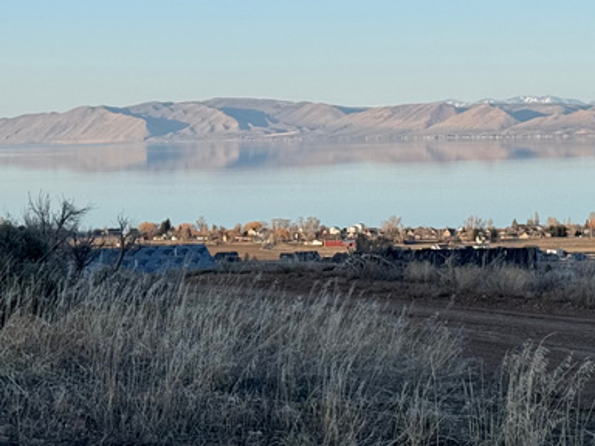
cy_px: 155
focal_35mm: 128
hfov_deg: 15.4
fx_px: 2200
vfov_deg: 11.6
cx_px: 276
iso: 64
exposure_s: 1/2331
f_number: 1.78
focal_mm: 6.76
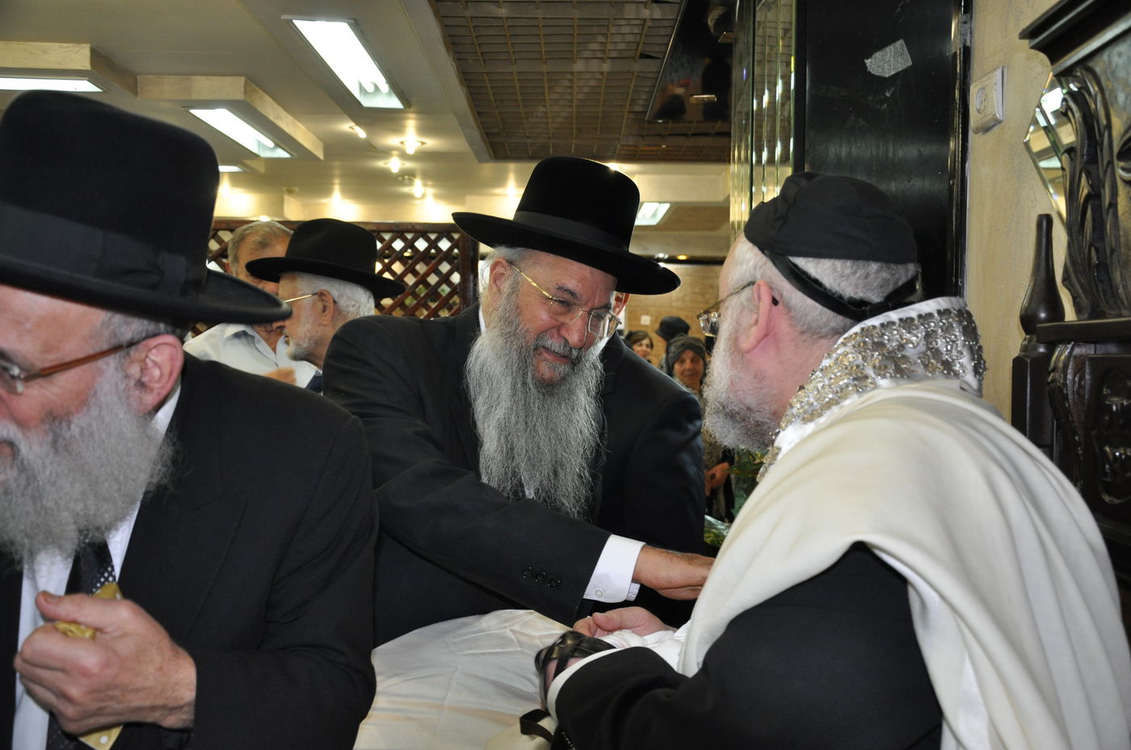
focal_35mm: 36
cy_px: 375
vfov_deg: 36.8
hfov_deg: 53.2
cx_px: 566
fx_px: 1129
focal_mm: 24
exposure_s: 1/60
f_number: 3.8
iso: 800
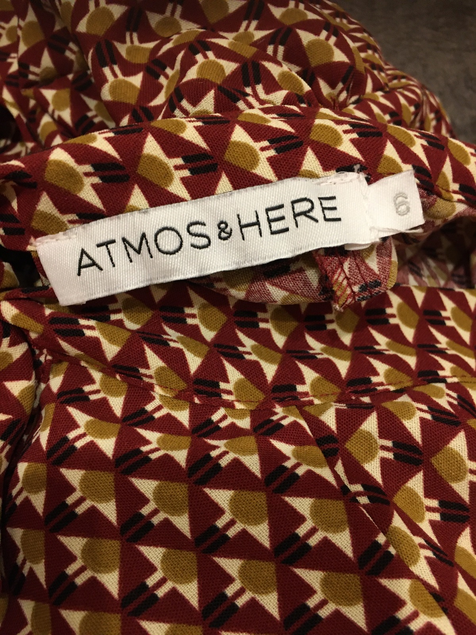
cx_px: 238
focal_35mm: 29
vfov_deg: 61.7
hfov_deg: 48.2
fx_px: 532
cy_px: 318
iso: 200
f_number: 2.2
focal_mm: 4.15
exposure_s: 1/33
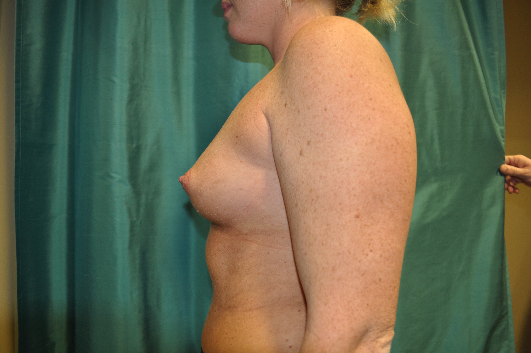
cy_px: 176
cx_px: 266
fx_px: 398
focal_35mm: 27
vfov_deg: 47.8
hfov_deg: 67.4
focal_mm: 18
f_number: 3.5
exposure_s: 1/30
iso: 400
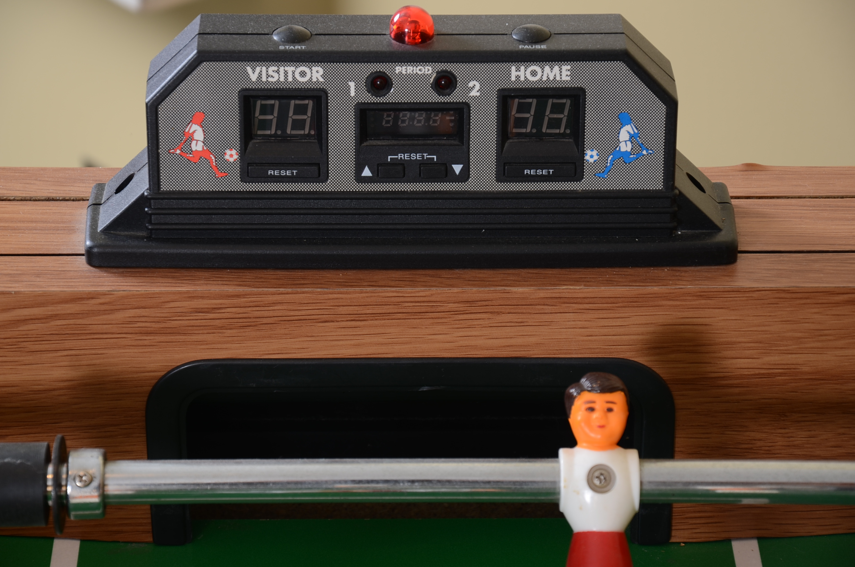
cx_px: 428
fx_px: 3484
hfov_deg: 14.0
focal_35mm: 147
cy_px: 284
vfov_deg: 9.3
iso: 100
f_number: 7.1
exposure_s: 1/80
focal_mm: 98
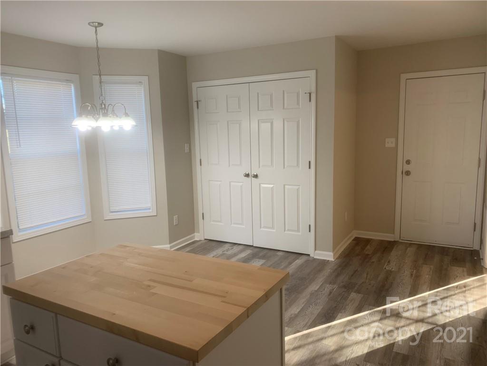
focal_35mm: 26
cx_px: 244
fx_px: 366
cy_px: 183
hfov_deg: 67.3
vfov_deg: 53.1
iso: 80
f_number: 1.8
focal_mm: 4.25
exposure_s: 1/121
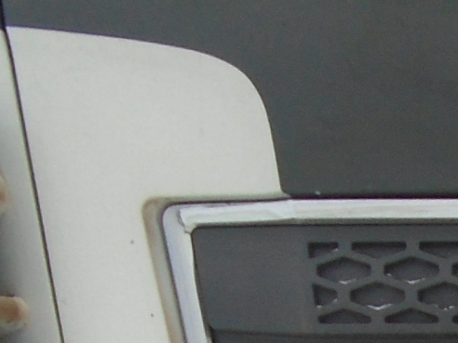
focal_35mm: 137
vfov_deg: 9.4
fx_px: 1813
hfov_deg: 12.7
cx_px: 907
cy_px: 885
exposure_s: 1/125
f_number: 3.2
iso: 100
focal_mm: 4.6
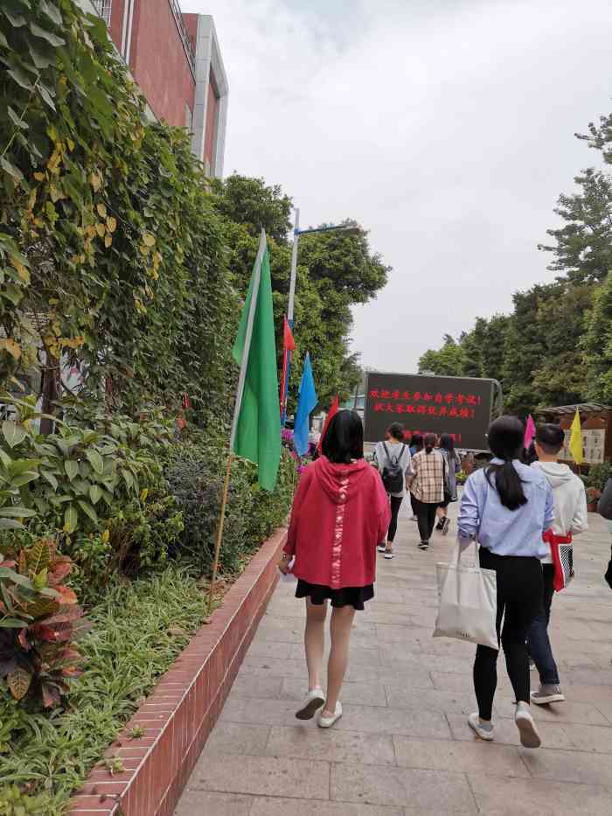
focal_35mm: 26
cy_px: 408
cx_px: 306
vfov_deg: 67.3
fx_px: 613
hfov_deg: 53.1
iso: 50
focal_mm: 4.75
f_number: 1.8
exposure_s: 1/1000
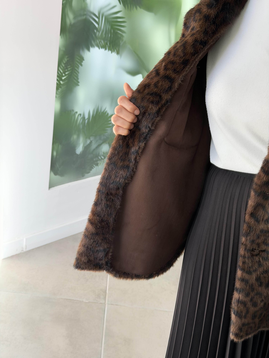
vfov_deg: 39.7
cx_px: 134
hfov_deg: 30.3
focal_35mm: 48
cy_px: 179
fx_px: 497
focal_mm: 6.76
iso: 50
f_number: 1.78
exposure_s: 1/182
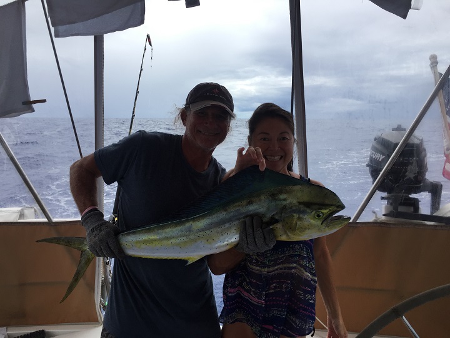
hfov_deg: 61.7
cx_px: 225
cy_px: 169
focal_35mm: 29
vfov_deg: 48.2
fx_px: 377
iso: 32
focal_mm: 4.15
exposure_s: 1/1883
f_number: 2.2
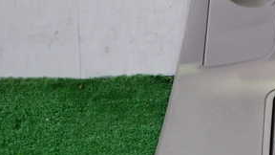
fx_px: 496
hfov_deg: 29.9
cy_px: 62
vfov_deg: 17.7
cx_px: 238
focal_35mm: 68
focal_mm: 5.4
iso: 500
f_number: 2.3
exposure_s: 1/100
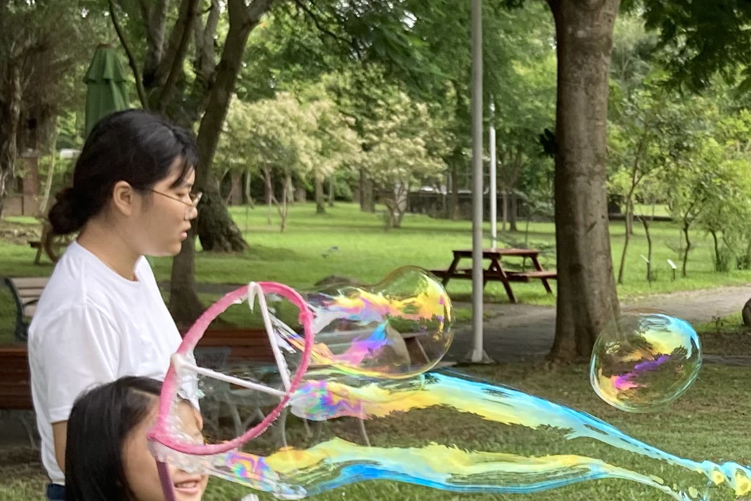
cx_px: 841
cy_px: 511
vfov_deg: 13.3
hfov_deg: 19.3
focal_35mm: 101
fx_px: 2107
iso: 20
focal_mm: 3.99
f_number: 1.8
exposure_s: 1/152
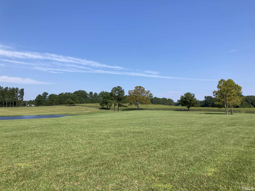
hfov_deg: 63.4
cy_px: 96
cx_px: 128
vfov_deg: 49.7
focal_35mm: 28
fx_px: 206
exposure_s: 1/2000
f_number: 1.8
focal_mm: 3.99
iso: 20
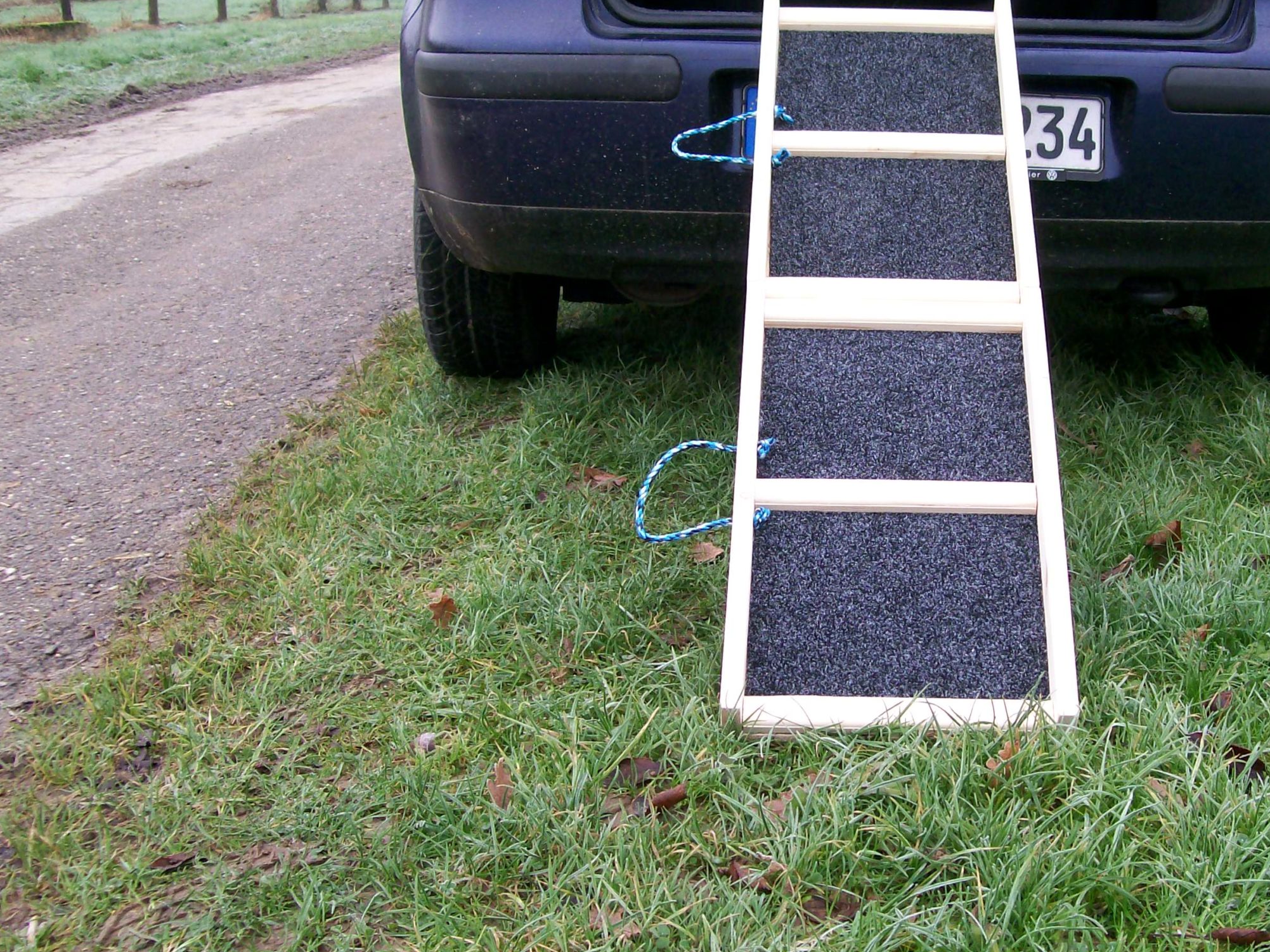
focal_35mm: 46
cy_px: 517
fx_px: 1688
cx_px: 801
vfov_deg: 31.5
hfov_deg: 40.9
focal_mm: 6
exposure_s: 1/74.1
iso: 80
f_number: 2.7
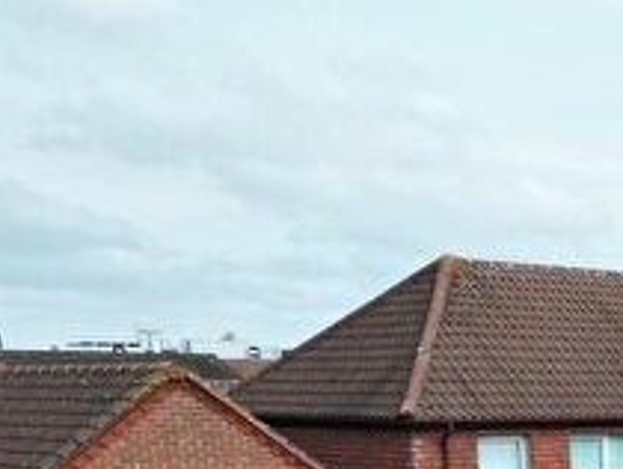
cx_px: 834
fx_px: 1441
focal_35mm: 80
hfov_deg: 21.7
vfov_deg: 16.5
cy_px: 741
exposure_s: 1/2000
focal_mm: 6.72
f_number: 1.7
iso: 150
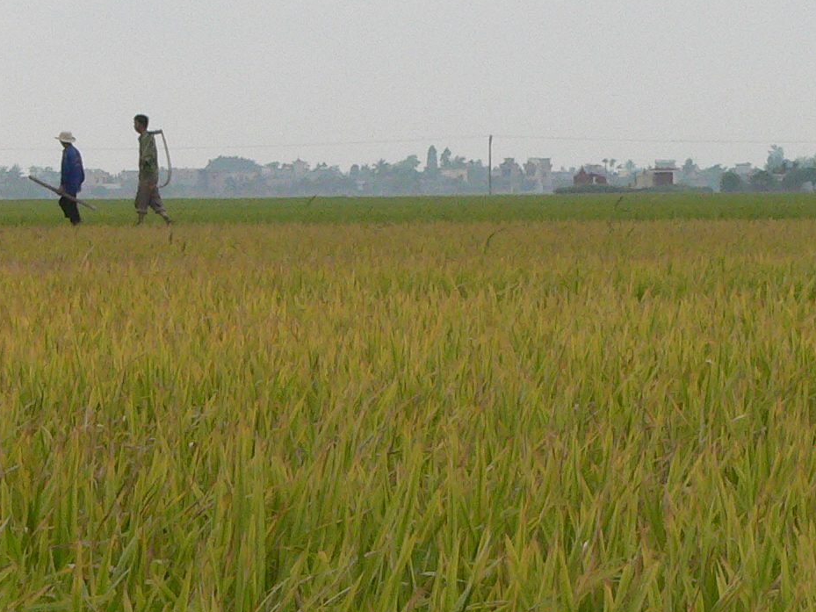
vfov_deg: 6.0
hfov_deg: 8.0
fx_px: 5847
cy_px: 383
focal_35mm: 248
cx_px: 627
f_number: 5.6
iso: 200
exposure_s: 1/1000
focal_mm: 15
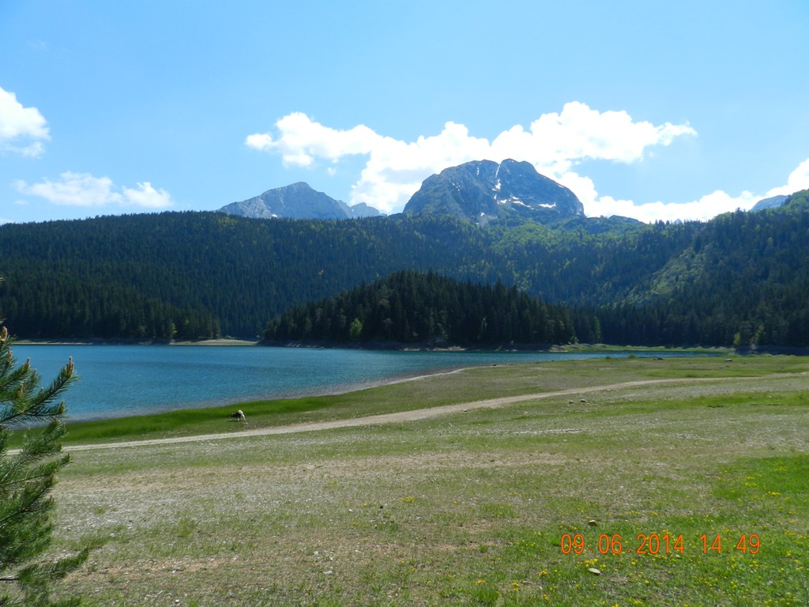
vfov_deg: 58.9
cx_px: 404
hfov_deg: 73.9
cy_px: 304
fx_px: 538
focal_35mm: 23
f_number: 4.5
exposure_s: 1/1000
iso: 160
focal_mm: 4
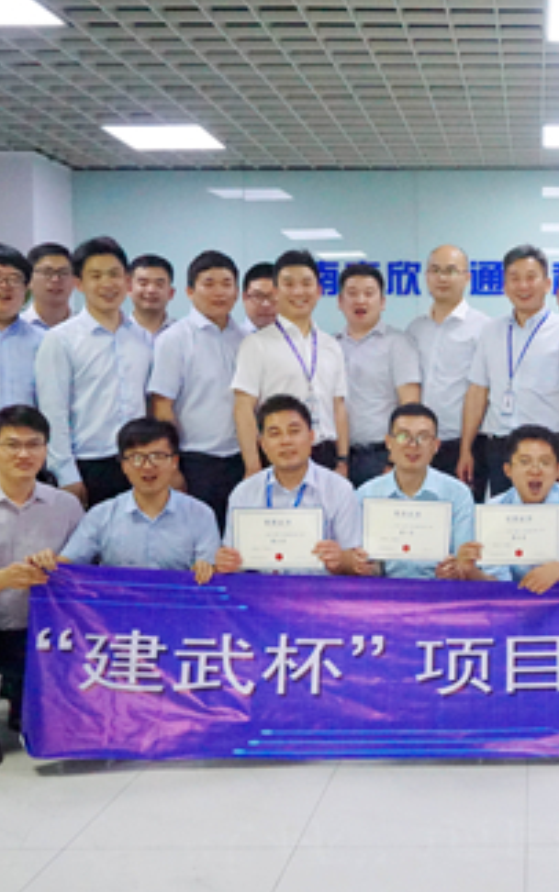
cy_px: 447
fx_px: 1090
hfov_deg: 27.1
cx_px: 565
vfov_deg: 44.5
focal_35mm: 45
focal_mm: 19
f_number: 9
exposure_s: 1/80
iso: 8000
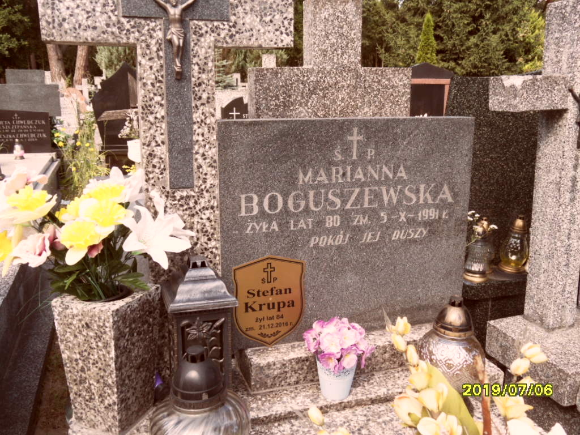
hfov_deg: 56.8
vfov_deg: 44.2
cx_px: 290
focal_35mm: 32
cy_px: 218
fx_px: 536
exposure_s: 1/180
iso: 80
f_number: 3.4
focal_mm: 5.3
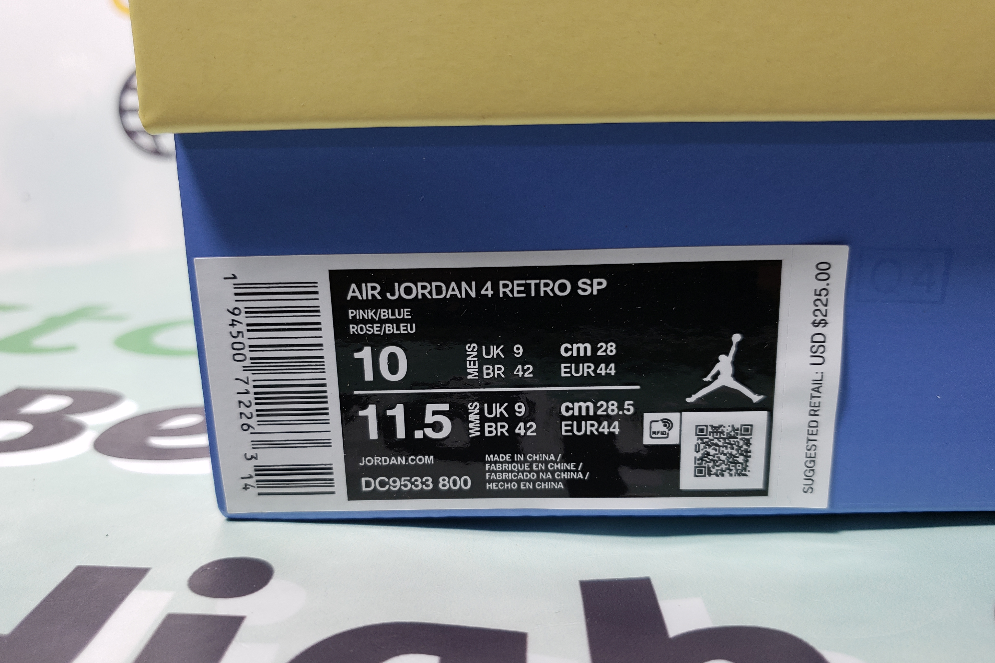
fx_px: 774
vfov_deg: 46.4
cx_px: 490
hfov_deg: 65.5
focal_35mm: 28
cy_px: 360
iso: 50
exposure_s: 1/265
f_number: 1.5
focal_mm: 4.3
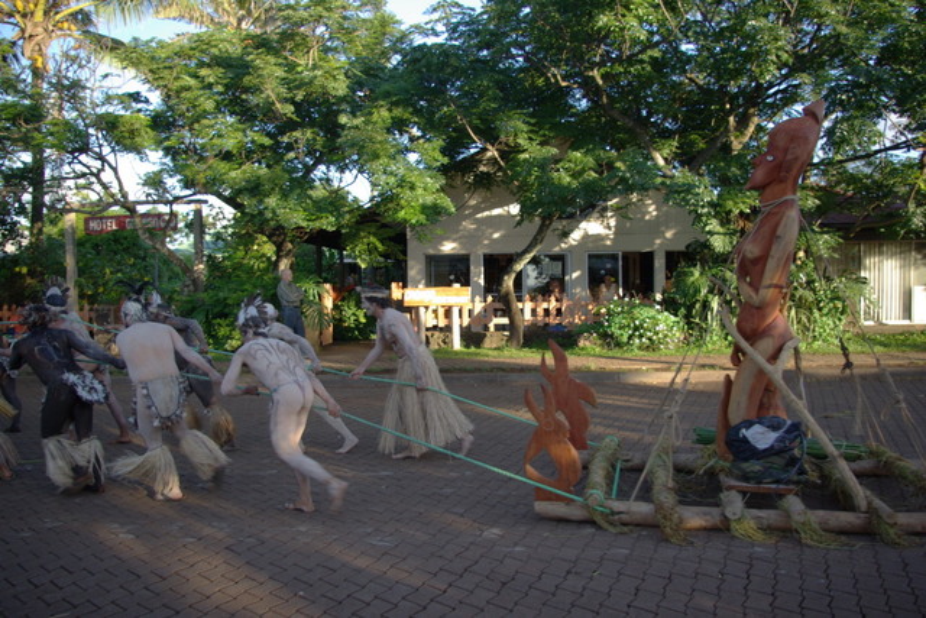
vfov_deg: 48.0
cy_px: 309
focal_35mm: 27
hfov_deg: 67.4
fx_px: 695
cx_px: 463
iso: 100
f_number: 3.5
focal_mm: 18
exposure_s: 1/45
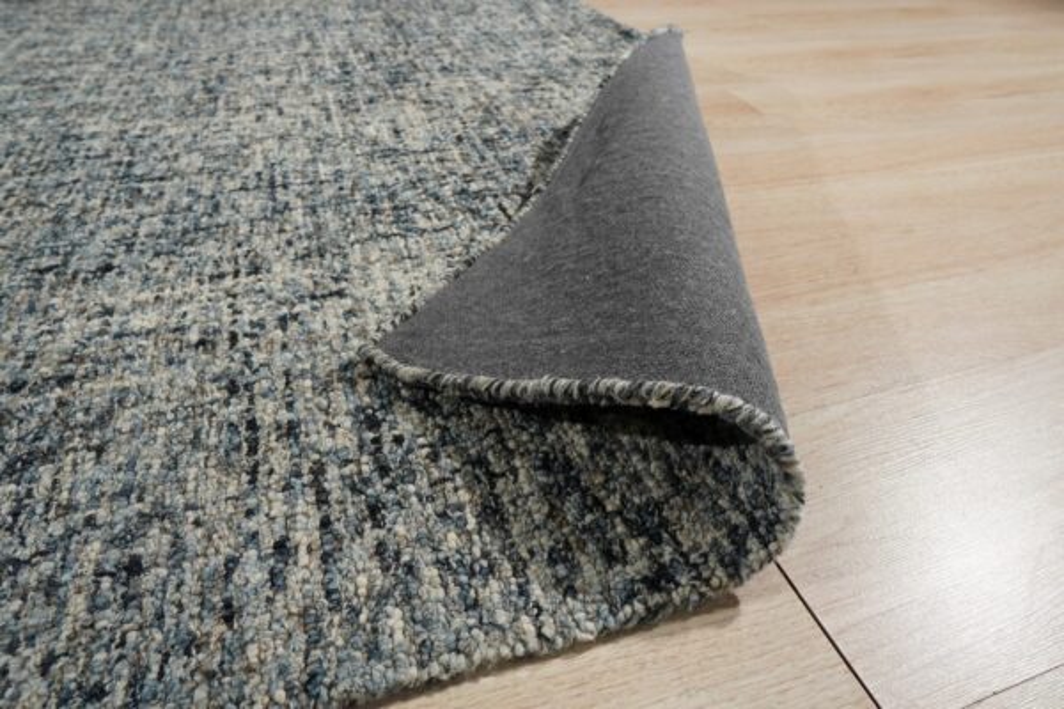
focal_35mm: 24
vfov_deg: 53.1
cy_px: 354
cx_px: 532
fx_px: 709
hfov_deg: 73.7
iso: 640
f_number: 5
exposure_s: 1/200
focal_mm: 16
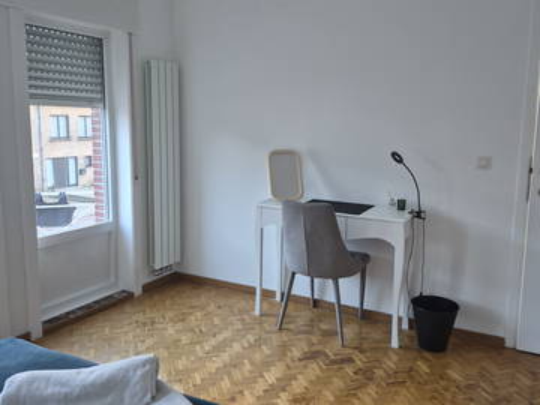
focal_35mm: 23
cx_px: 270
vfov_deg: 58.9
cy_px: 202
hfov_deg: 73.9
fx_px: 359
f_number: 1.8
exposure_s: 1/100
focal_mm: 5.4
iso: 400
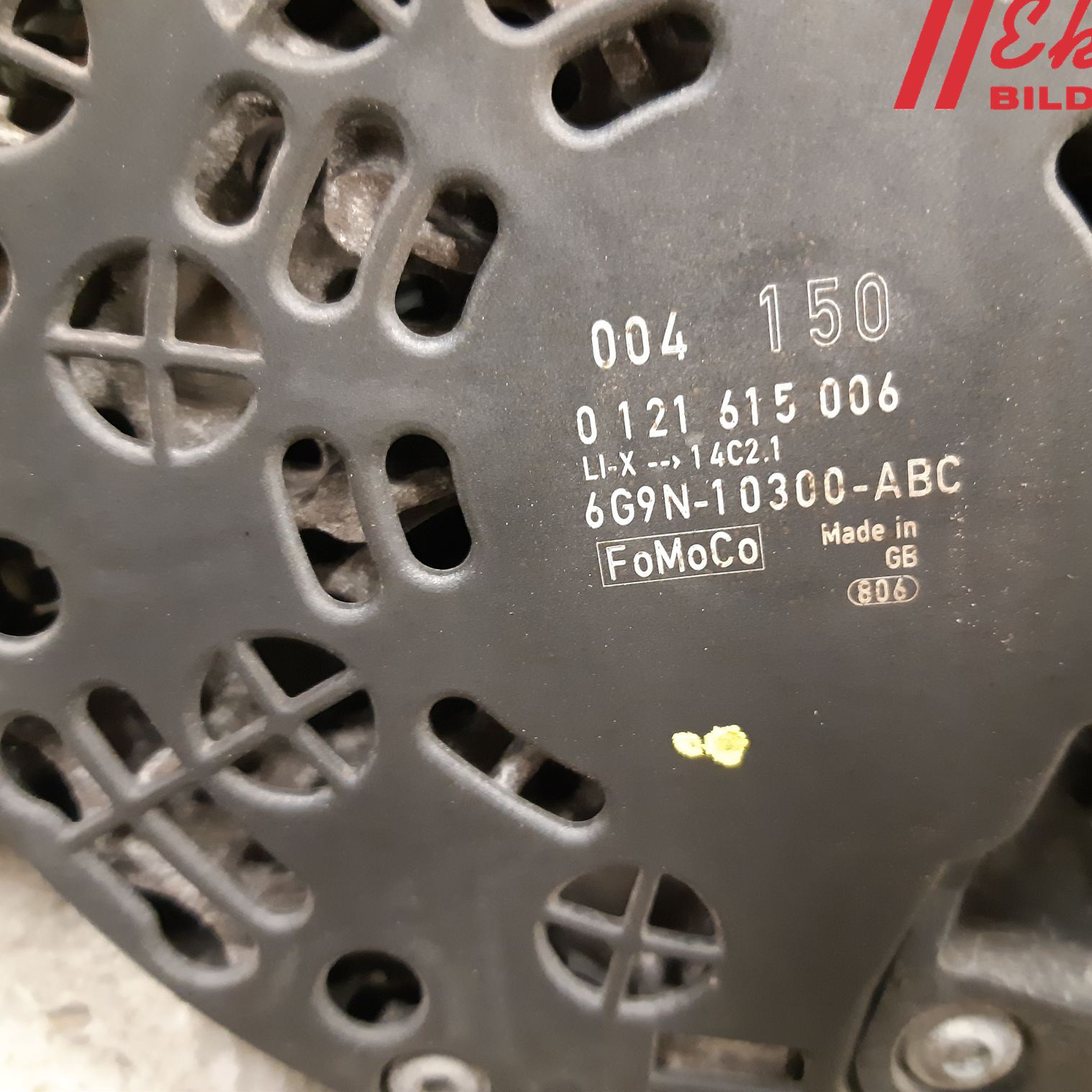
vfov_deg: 52.5
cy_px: 540
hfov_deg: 52.4
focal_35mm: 31
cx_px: 599
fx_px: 1106
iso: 640
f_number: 1.7
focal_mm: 3.93
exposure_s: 1/25
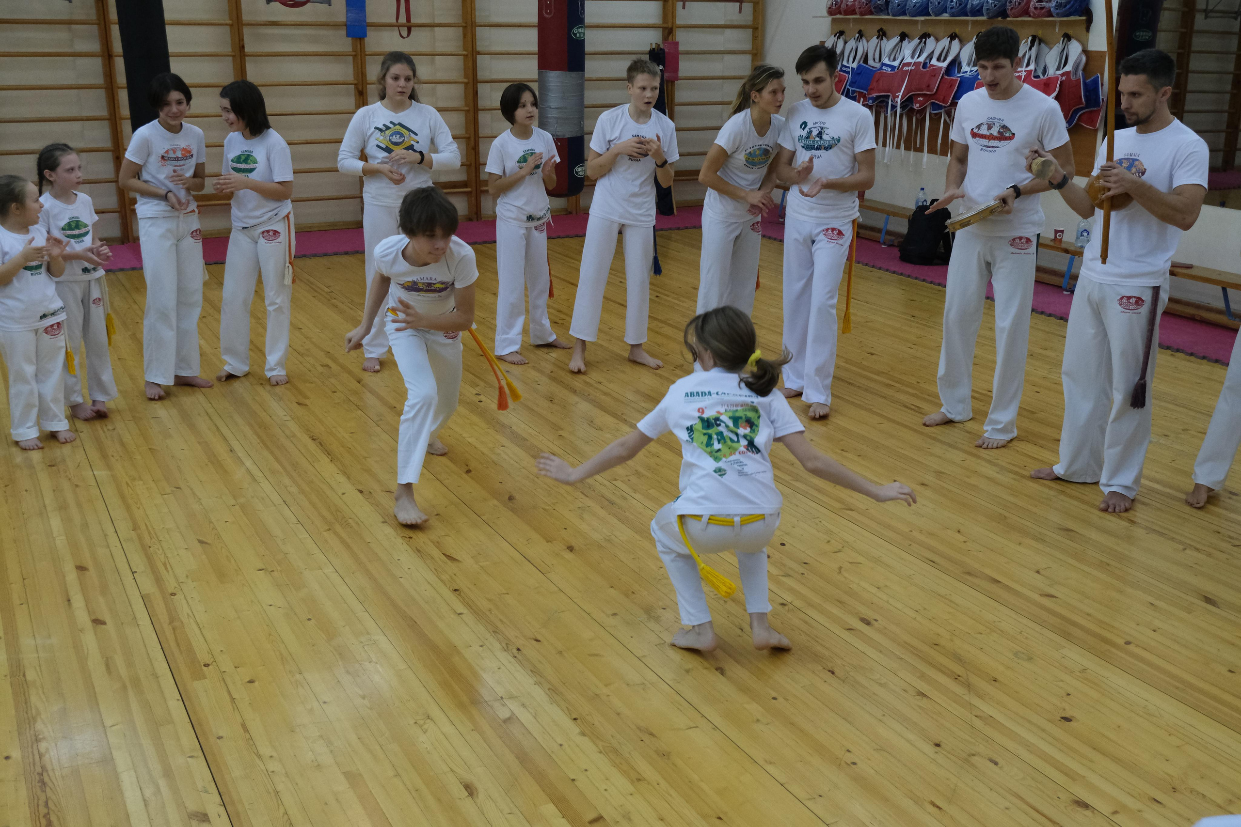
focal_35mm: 36
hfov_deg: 53.1
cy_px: 414
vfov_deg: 36.9
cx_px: 620
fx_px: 1241
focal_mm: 24.2
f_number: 4.4
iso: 3200
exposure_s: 1/320
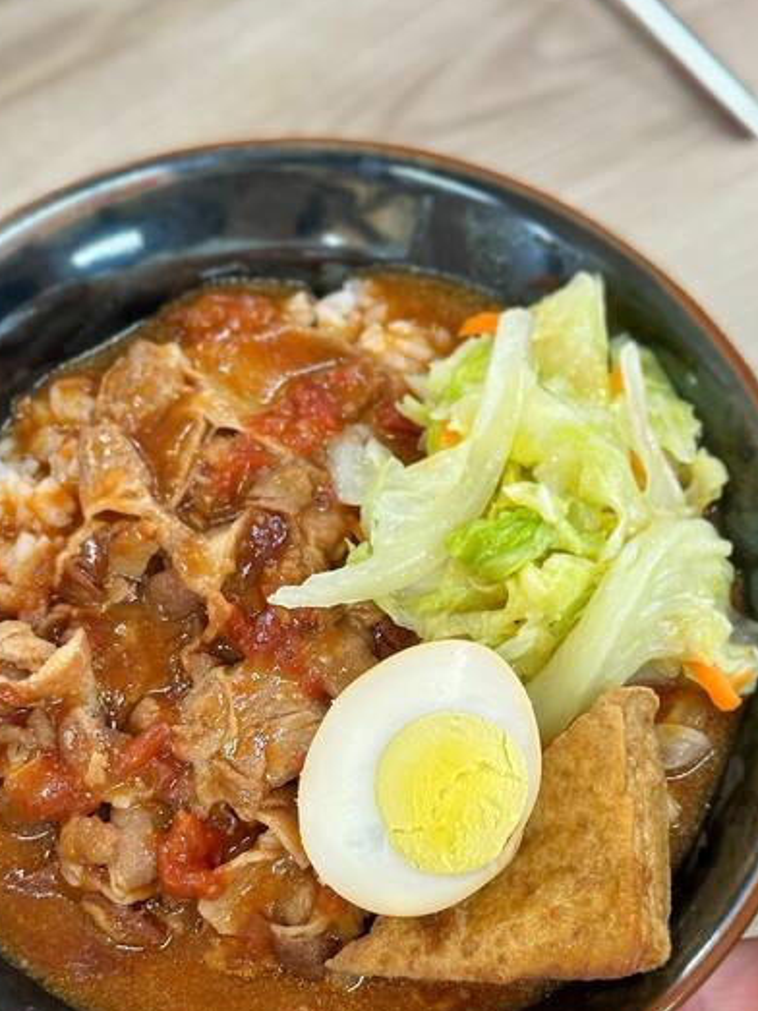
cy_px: 715
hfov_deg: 18.9
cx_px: 339
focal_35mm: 78
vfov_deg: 24.8
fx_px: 2278
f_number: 1.78
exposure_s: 1/40
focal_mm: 6.86
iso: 200
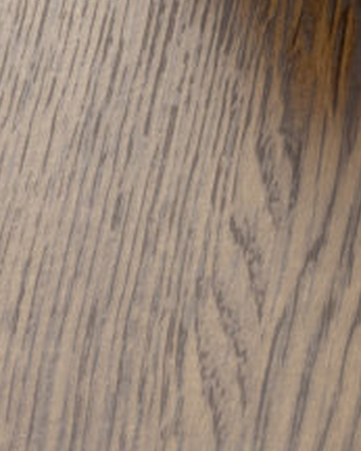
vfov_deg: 2.7
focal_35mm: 709
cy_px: -401
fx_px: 9462
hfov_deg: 2.2
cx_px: 1029
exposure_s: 2
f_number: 16
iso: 100
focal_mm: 68
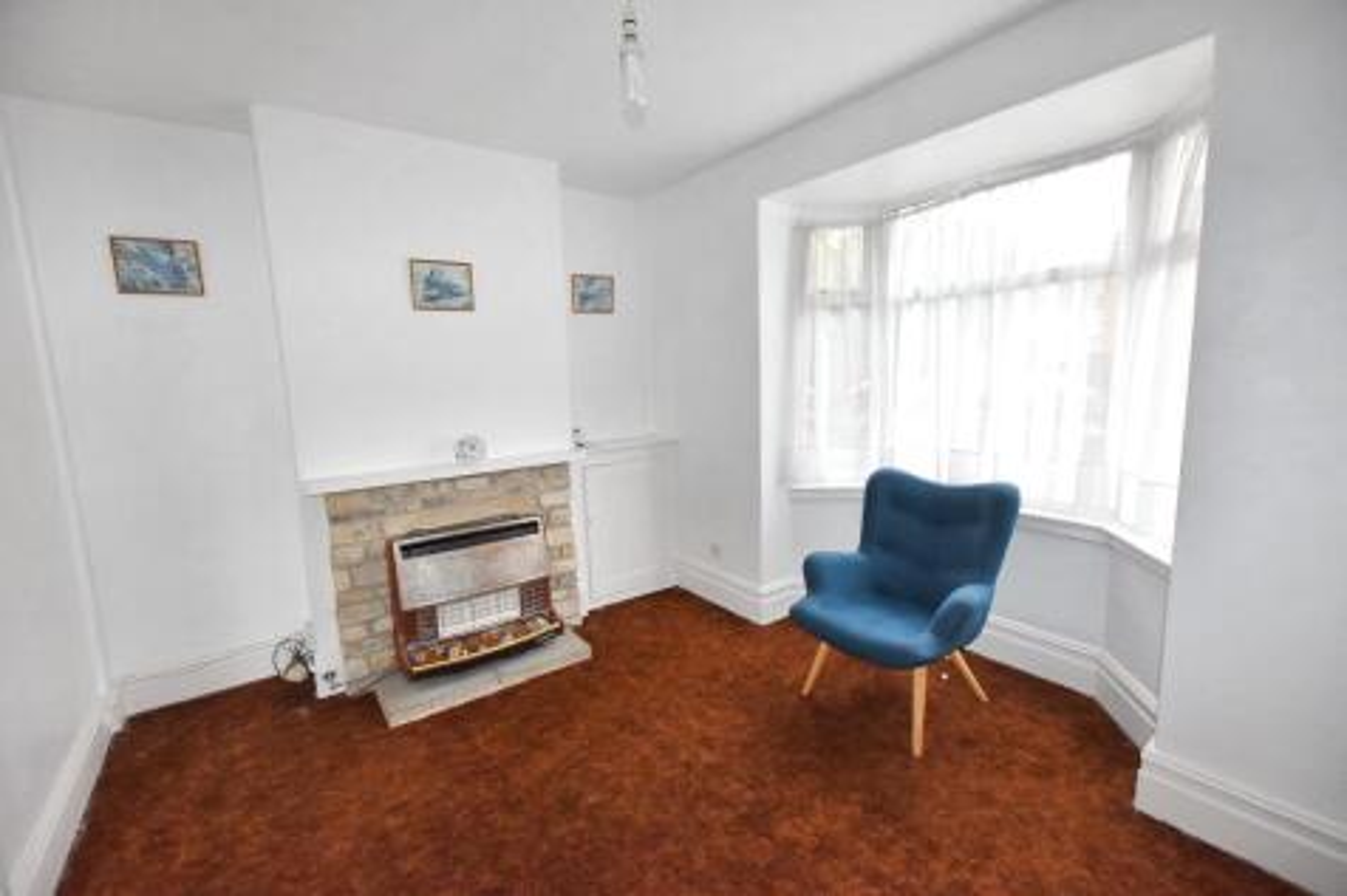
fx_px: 561
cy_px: 448
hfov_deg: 100.4
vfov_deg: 77.3
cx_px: 674
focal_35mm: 15
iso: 800
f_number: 3.5
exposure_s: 1/200
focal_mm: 10
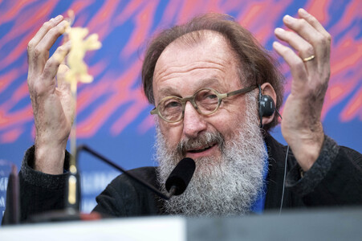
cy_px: 120
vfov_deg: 7.7
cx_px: 181
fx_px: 1799
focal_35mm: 179
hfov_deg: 11.5
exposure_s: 1/220
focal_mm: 119.2
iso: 1250
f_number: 2.8
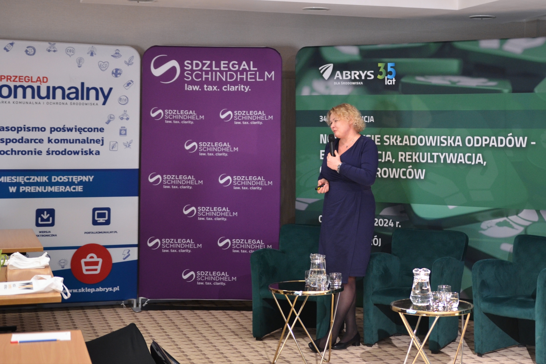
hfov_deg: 37.8
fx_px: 796
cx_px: 273
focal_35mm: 52
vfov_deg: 25.8
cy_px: 182
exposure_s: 1/50
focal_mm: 35
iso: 640
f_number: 2
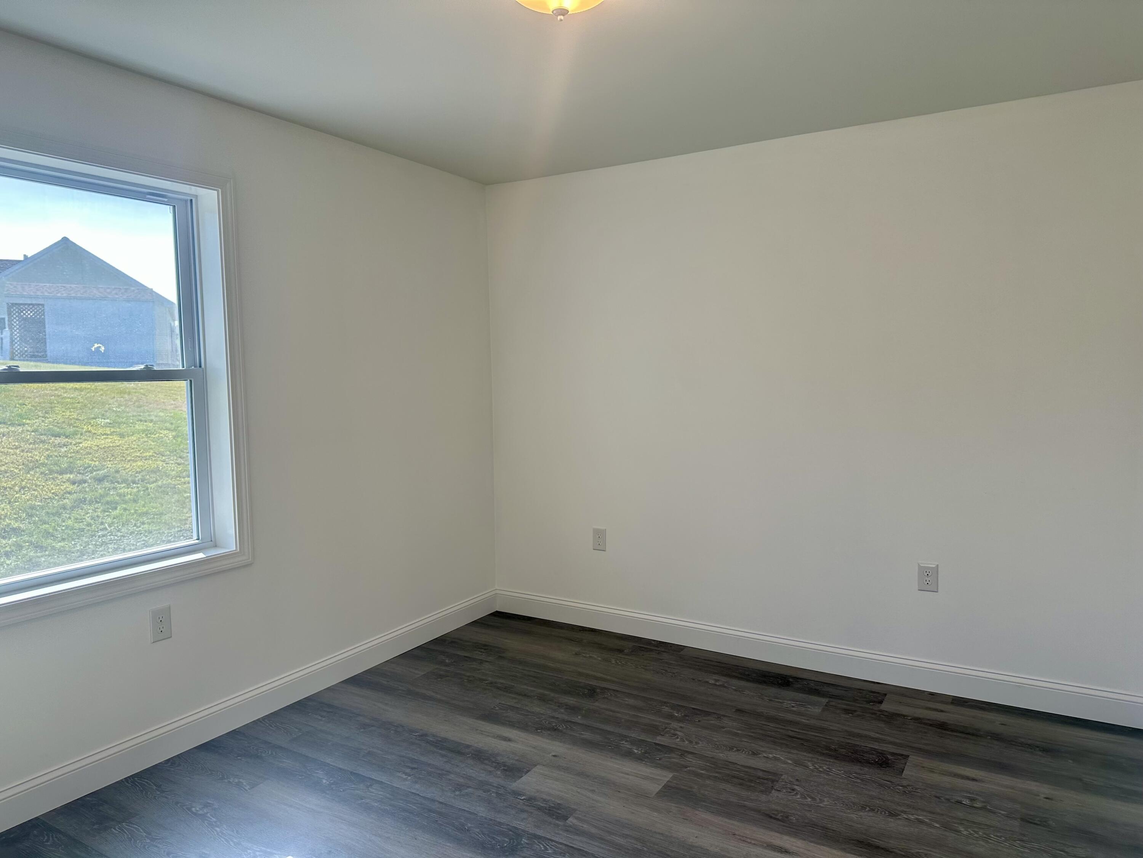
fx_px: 792
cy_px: 429
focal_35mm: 24
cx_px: 572
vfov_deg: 56.8
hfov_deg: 71.6
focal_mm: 6.86
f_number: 1.78
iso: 80
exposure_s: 1/389
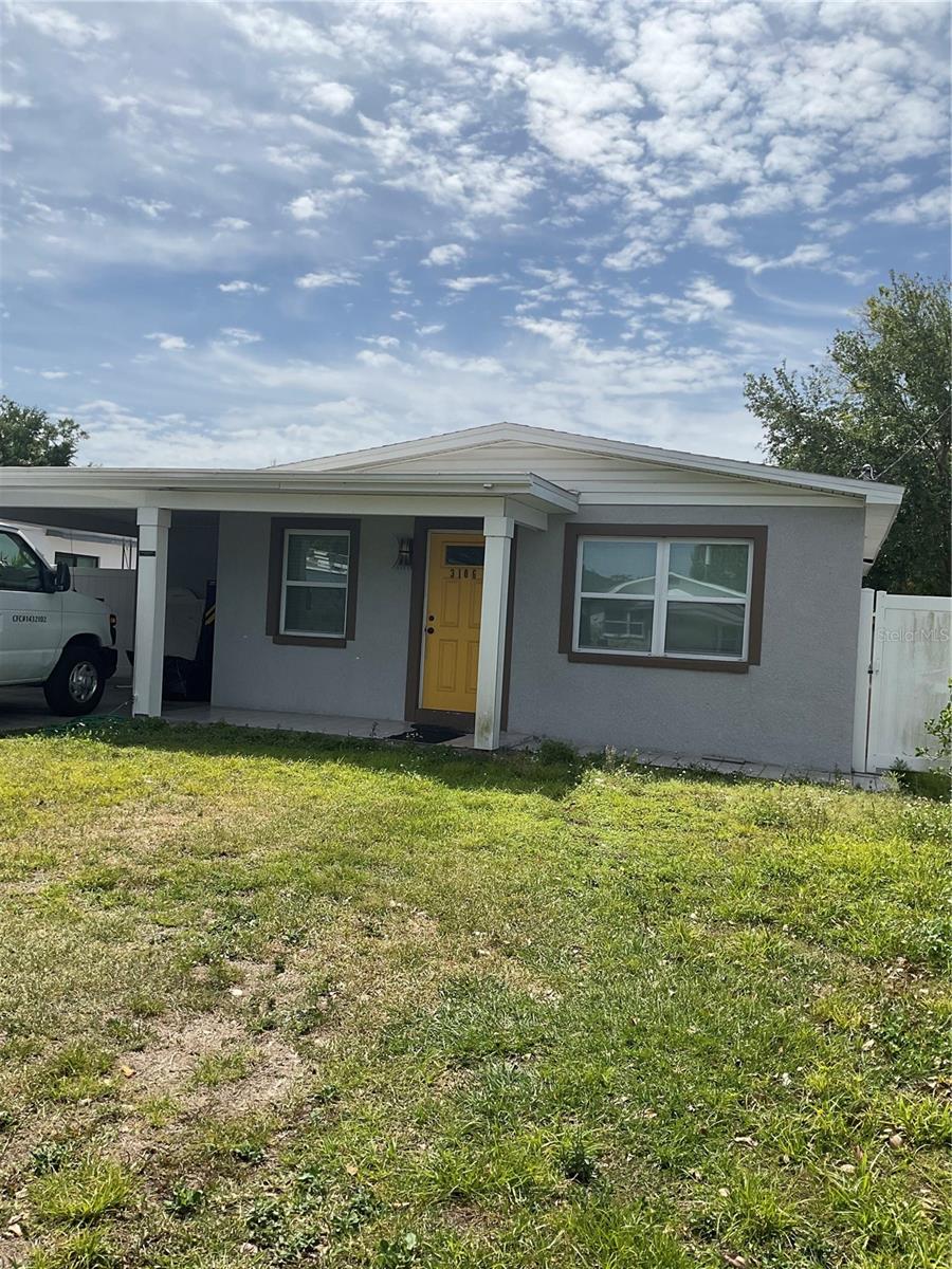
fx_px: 1063
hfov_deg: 48.2
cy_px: 634
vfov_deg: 61.7
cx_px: 476
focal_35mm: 29
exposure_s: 1/4065
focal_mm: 3
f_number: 1.8
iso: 16
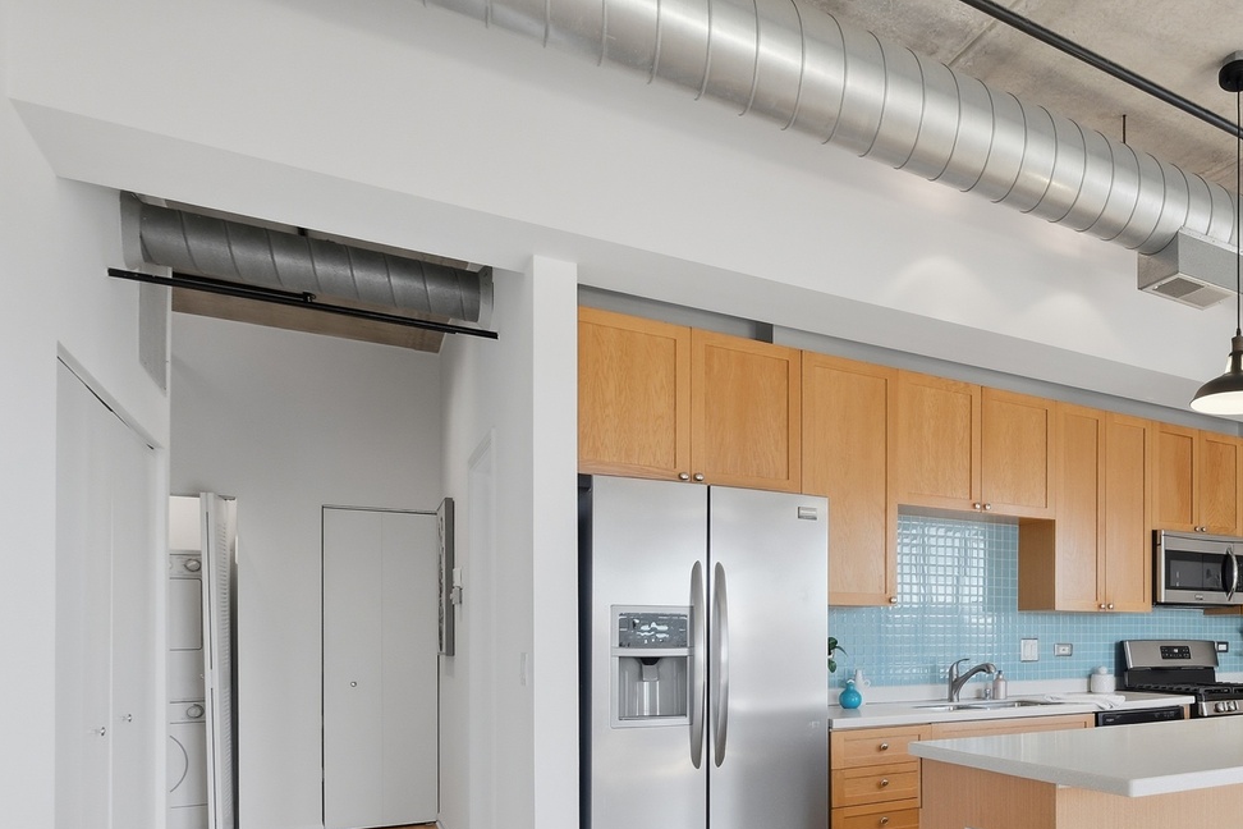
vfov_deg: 48.7
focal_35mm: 25
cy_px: 647
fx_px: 863
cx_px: 1013
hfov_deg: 64.5
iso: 640
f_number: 7.1
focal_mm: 10
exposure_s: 1/220
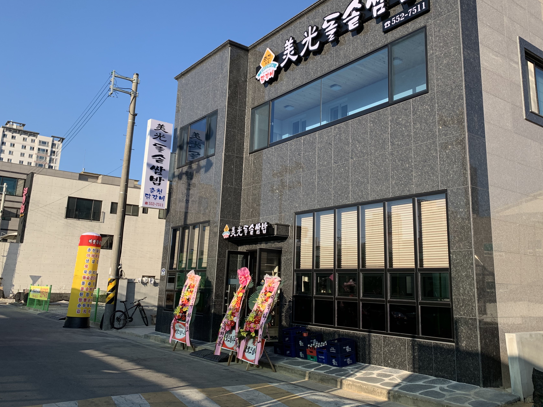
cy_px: 171
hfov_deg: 58.3
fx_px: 486
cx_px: 284
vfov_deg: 45.3
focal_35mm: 31
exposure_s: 1/1314
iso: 25
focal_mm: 4.25
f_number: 1.8
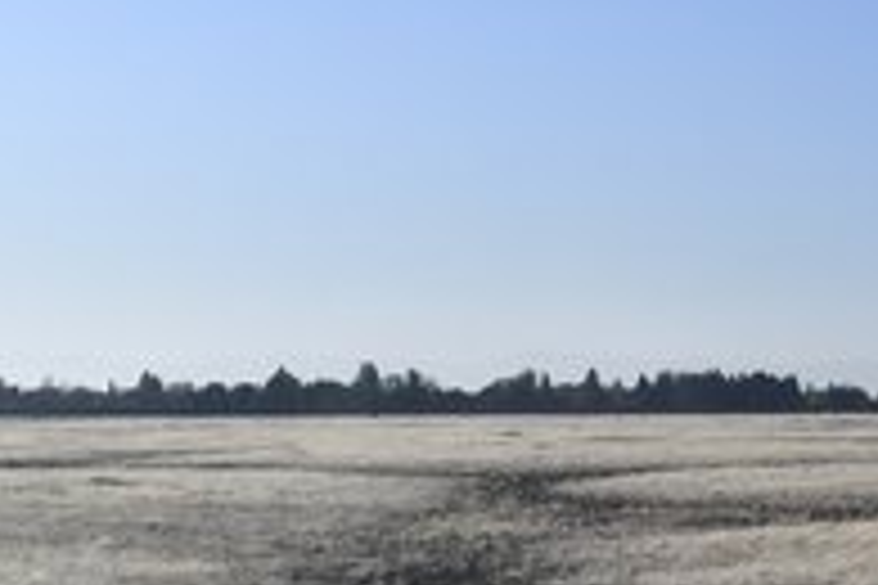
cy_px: 578
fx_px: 2878
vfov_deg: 11.5
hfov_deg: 16.8
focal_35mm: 118
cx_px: 991
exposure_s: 1/400
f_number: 10
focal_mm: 30
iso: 400
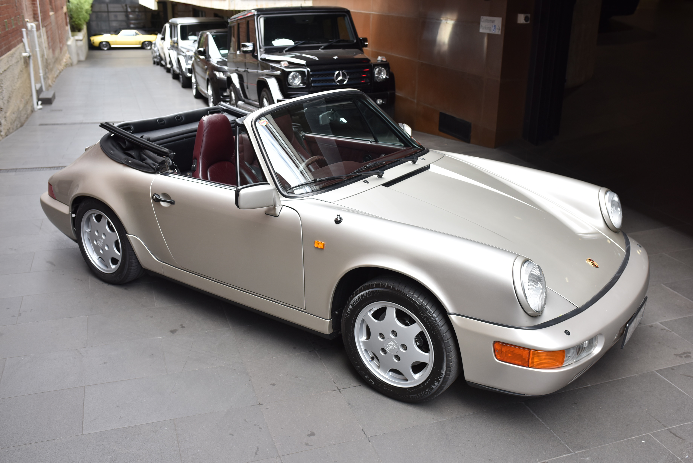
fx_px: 674
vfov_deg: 37.9
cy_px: 232
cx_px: 346
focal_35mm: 35
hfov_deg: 54.4
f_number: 4
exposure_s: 1/320
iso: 250
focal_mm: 35
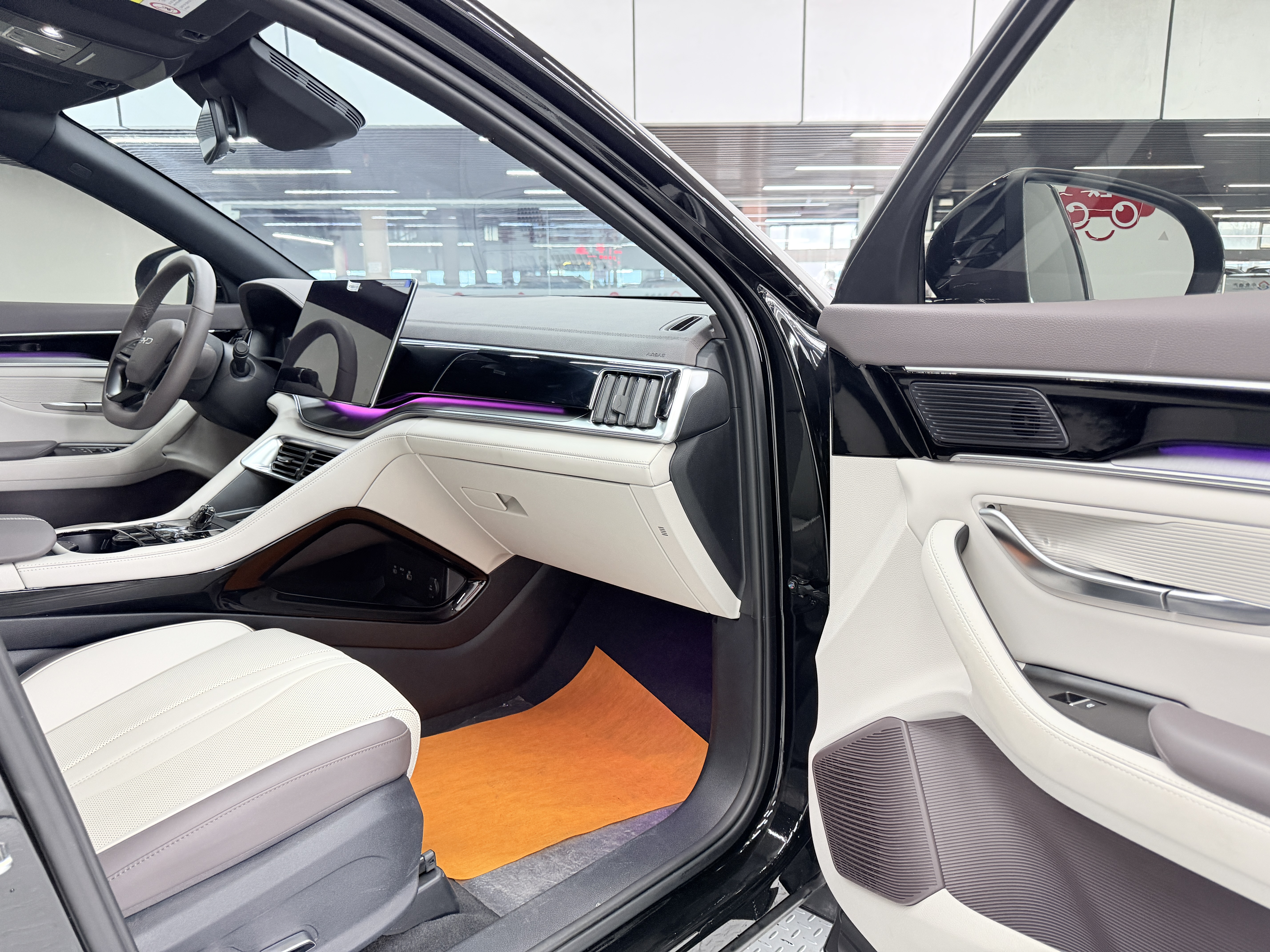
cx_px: 635
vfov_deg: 56.8
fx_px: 881
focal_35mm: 24
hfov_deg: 71.6
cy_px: 476
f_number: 1.78
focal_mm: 6.76
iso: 250
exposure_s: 1/52
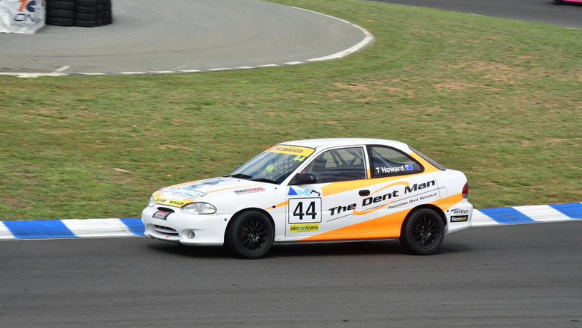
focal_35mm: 129
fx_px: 1991
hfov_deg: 16.6
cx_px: 284
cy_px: 165
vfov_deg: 9.4
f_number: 11
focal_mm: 80
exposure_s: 1/400
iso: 400
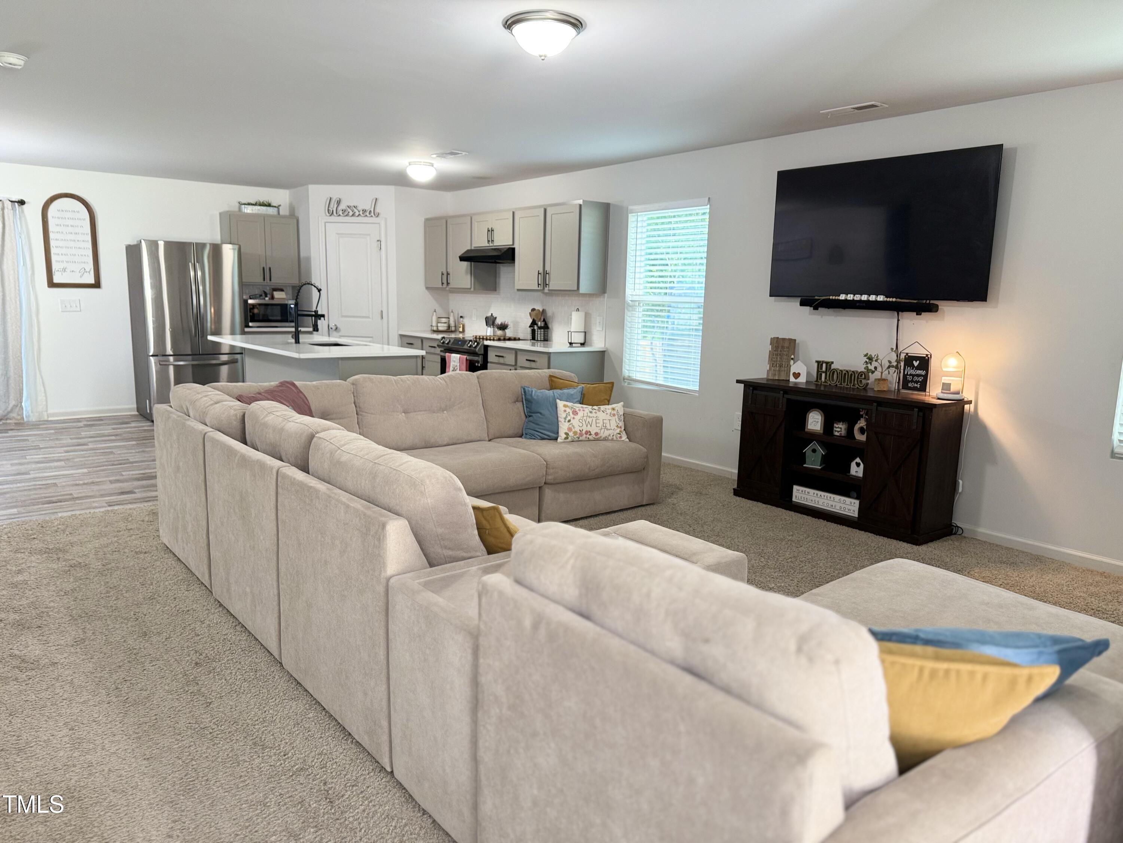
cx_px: 562
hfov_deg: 71.6
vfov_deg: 56.8
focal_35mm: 24
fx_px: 779
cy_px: 422
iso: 160
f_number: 1.78
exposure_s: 1/60
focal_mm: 6.76
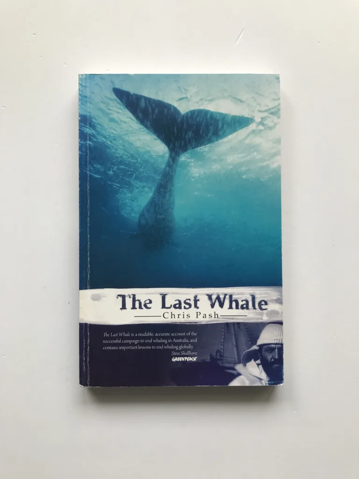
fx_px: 387
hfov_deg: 49.7
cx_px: 180
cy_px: 240
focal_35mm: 28
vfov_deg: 63.4
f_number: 1.8
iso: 25
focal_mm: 3.99
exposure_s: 1/100
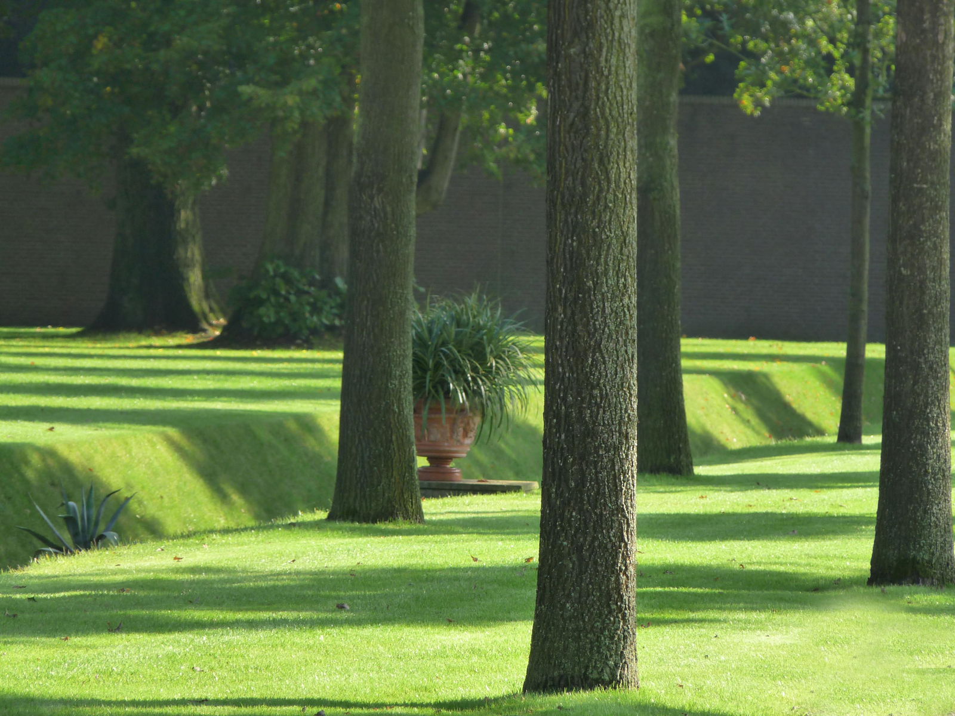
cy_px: 358
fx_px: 6704
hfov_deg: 8.1
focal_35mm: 243
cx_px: 478
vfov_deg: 6.1
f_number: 4
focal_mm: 43.3
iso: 160
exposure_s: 1/250
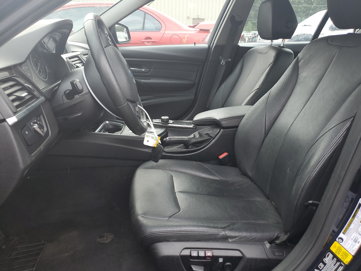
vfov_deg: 53.1
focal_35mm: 26
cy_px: 136
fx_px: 271
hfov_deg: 67.3
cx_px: 180
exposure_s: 1/270
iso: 50
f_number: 1.5
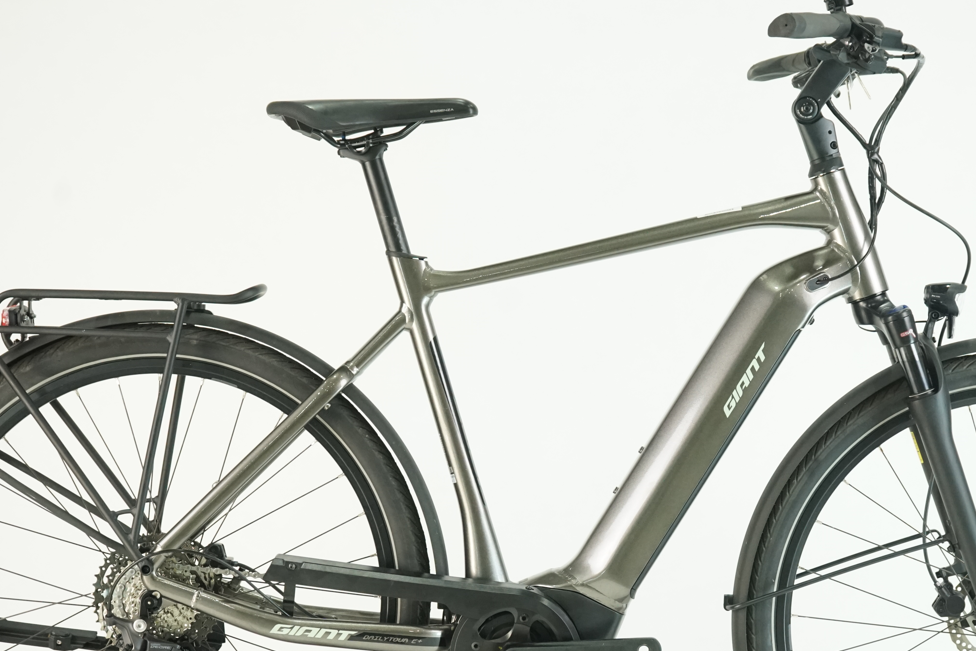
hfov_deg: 23.9
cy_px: 421
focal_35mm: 85
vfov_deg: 16.0
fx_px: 2304
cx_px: 573
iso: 2500
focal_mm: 57
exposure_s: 1/200
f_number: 5.6
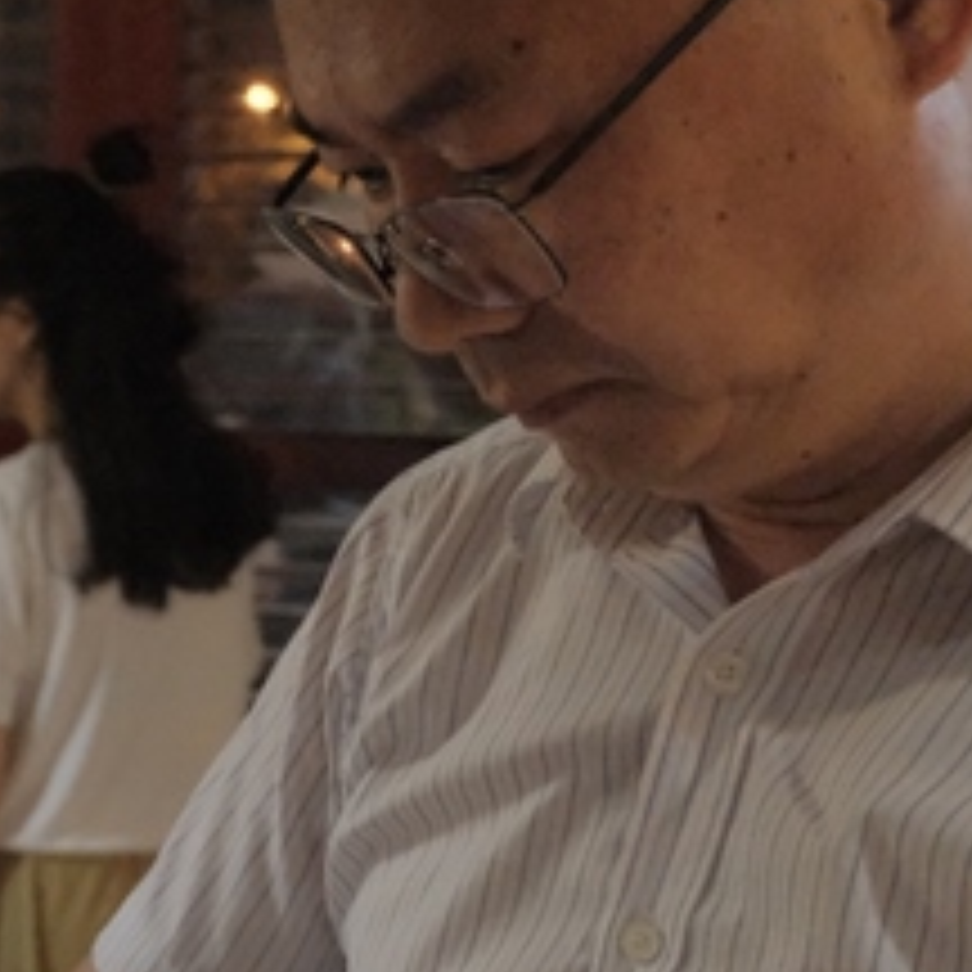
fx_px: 3082
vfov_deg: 17.7
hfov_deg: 16.9
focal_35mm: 97
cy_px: 850
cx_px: -279
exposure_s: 1/56
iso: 12800
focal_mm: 27.1
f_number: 4.4
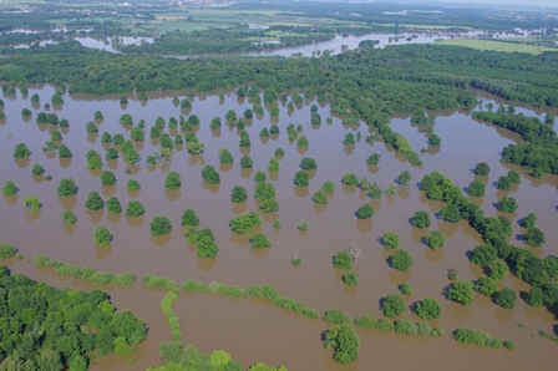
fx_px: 558
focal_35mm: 36
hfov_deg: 53.2
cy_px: 186
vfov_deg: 36.8
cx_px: 279
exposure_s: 1/200
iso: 400
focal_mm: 24.38
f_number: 14
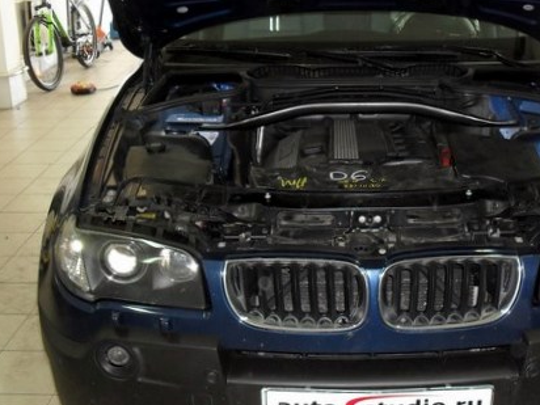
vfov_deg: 28.5
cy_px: 185
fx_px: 796
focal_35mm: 51
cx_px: 368
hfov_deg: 37.0
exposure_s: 1/45
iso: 200
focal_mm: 6.3
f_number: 3.2
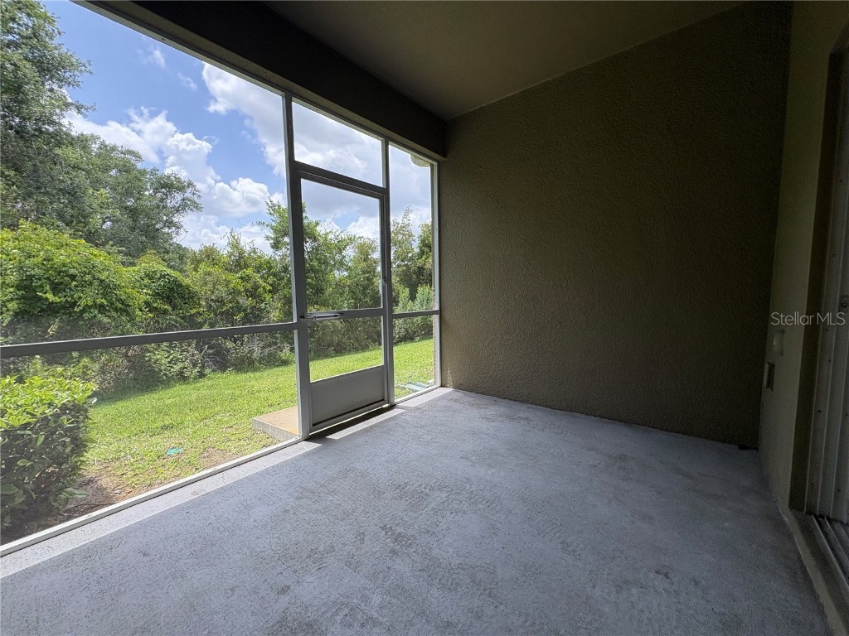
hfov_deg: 102.1
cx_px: 424
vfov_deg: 85.7
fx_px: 343
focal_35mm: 14
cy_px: 318
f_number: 2.2
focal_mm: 2.22
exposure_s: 1/421
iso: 64
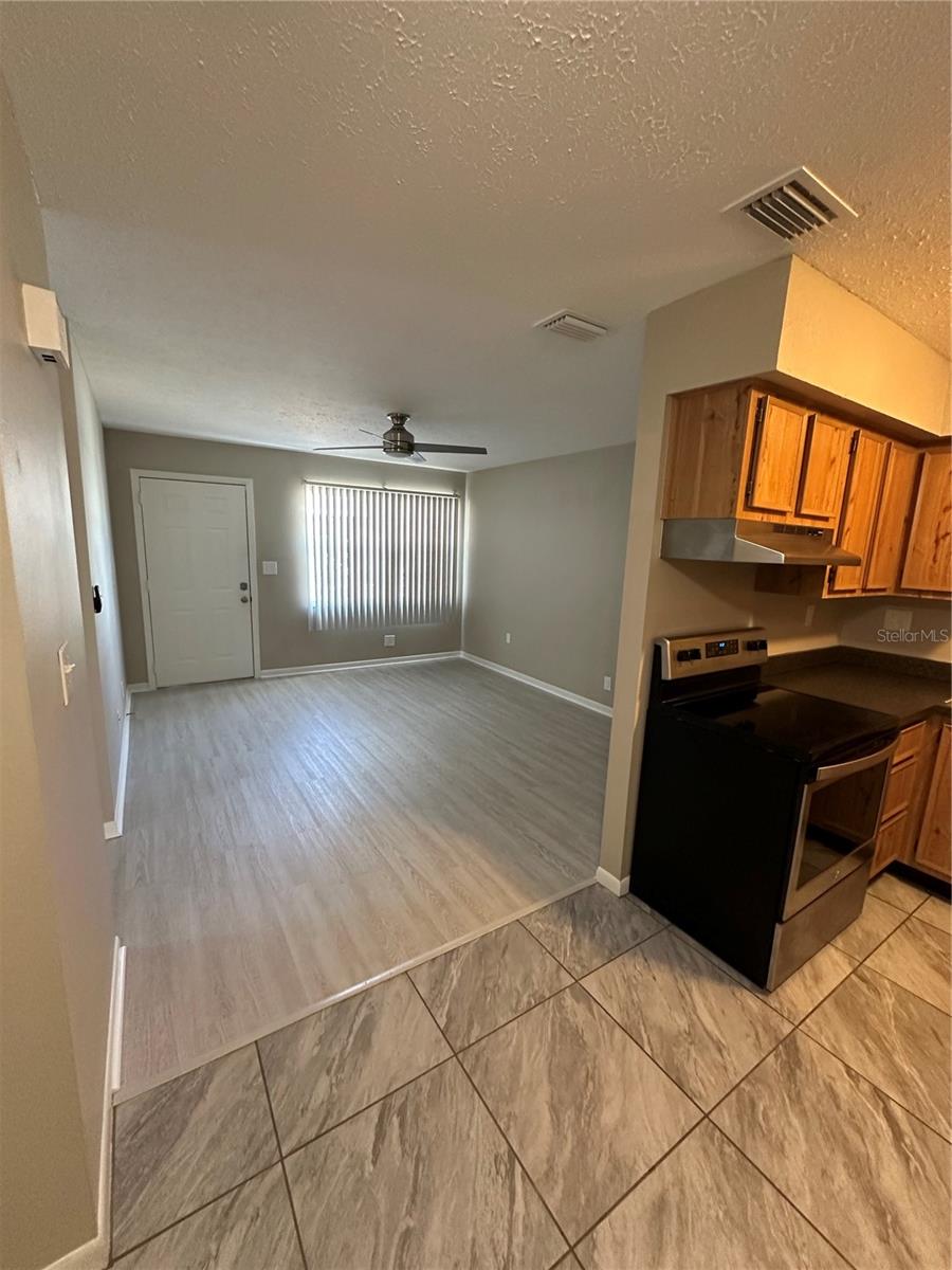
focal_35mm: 14
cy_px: 635
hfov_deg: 85.7
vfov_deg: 102.1
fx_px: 513
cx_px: 476
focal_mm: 2.22
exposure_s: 1/60
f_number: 2.2
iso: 400
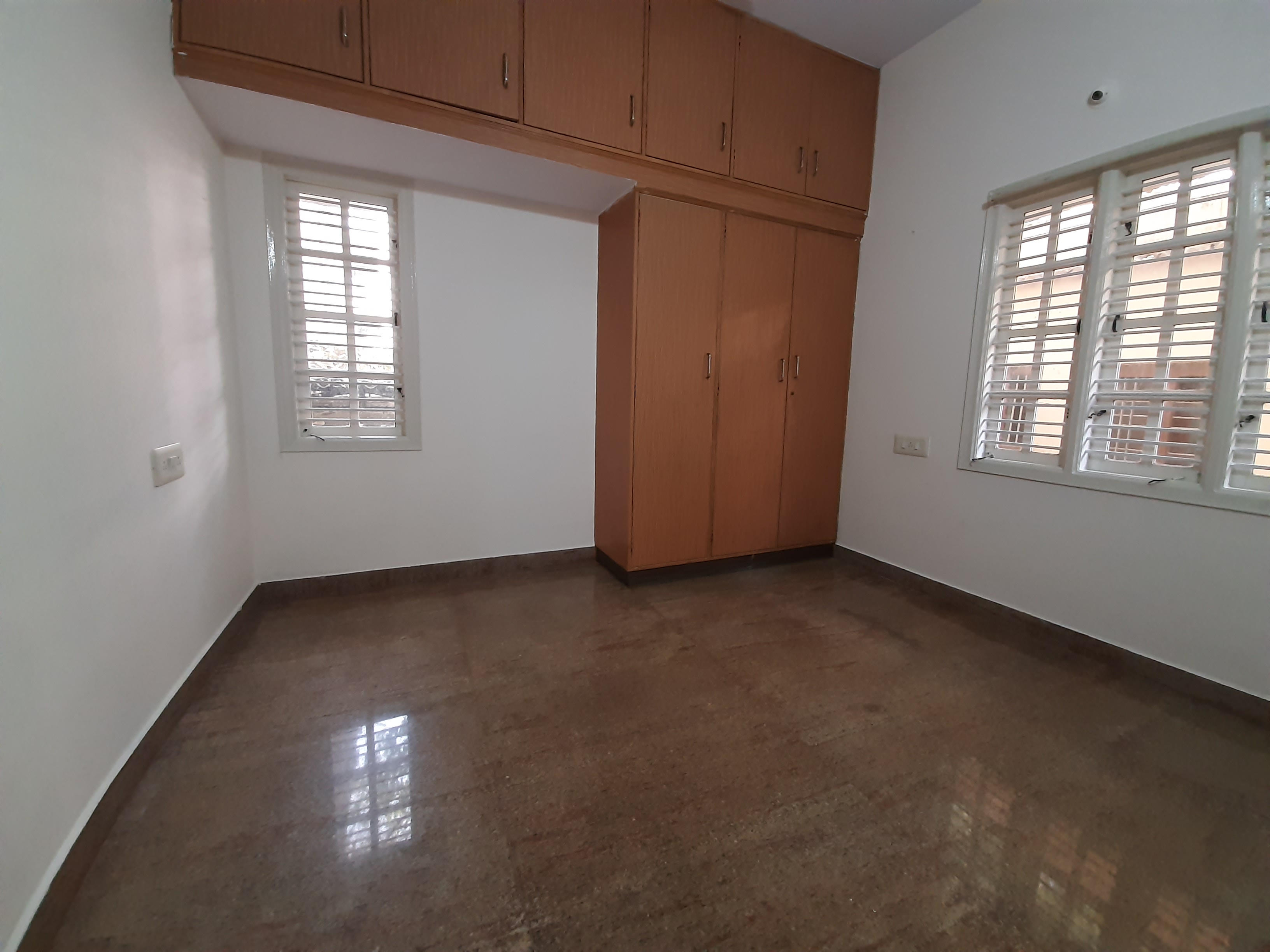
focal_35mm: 13
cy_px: 476
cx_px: 635
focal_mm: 1.42
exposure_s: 1/25
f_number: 2.2
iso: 200
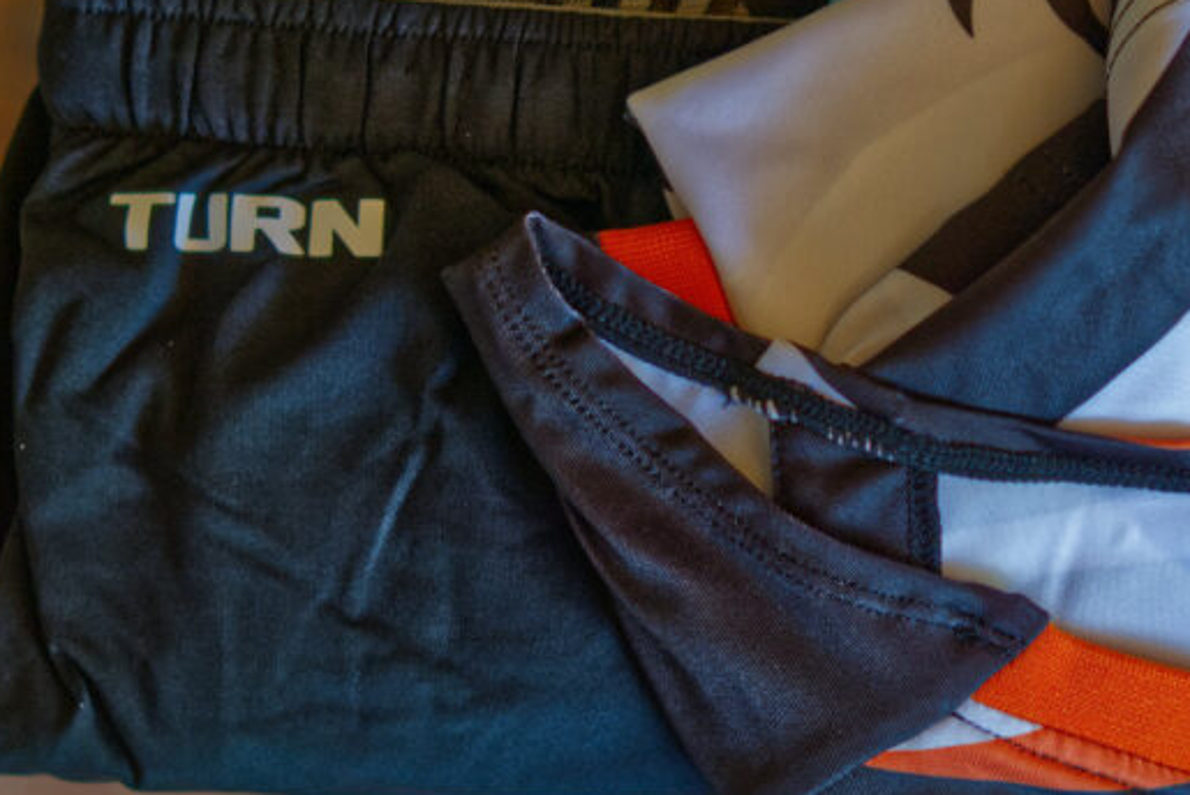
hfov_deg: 12.5
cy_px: 354
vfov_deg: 8.4
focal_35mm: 164
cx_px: 934
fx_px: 5424
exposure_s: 1/160
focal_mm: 55
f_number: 2.5
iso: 160
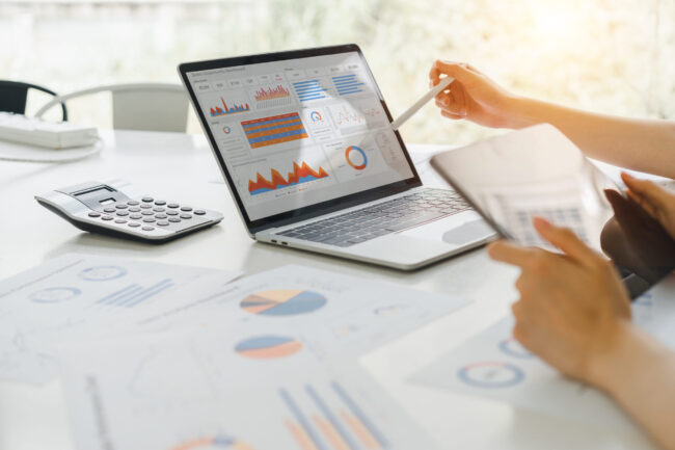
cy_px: 225
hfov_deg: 36.3
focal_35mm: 55
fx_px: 1031
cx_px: 338
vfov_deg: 24.6
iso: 400
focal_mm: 55
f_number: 3.5
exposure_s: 1/500
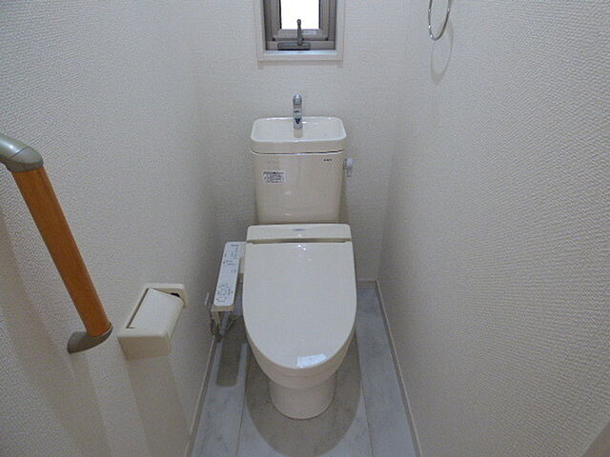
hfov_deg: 81.7
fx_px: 352
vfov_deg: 66.0
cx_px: 305
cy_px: 228
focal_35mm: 20
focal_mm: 3.58
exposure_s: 1/60
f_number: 2.8
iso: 320
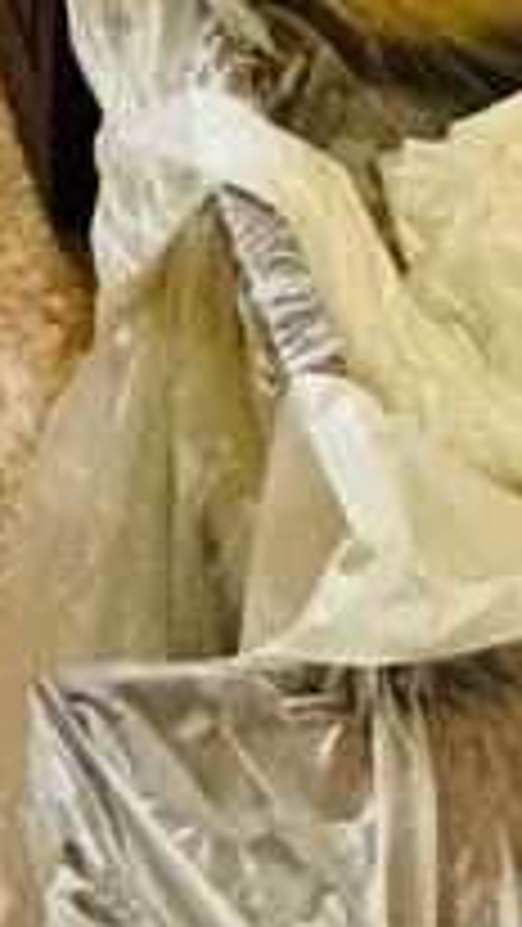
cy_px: -864
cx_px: -266
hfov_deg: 14.8
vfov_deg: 19.0
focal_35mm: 76
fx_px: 1869
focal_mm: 2.22
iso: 320
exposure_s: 1/100
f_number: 2.2
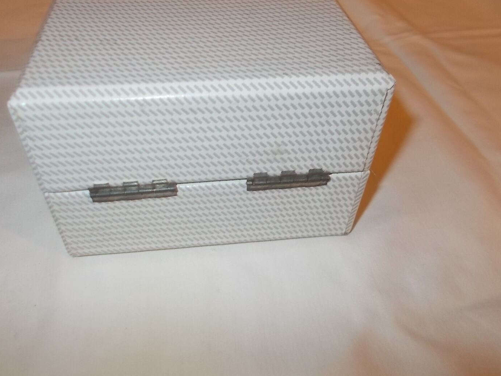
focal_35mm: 30
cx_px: 229
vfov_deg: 46.8
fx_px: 434
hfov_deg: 59.9
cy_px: 191
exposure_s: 1/25
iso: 200
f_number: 3.2
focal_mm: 4.6
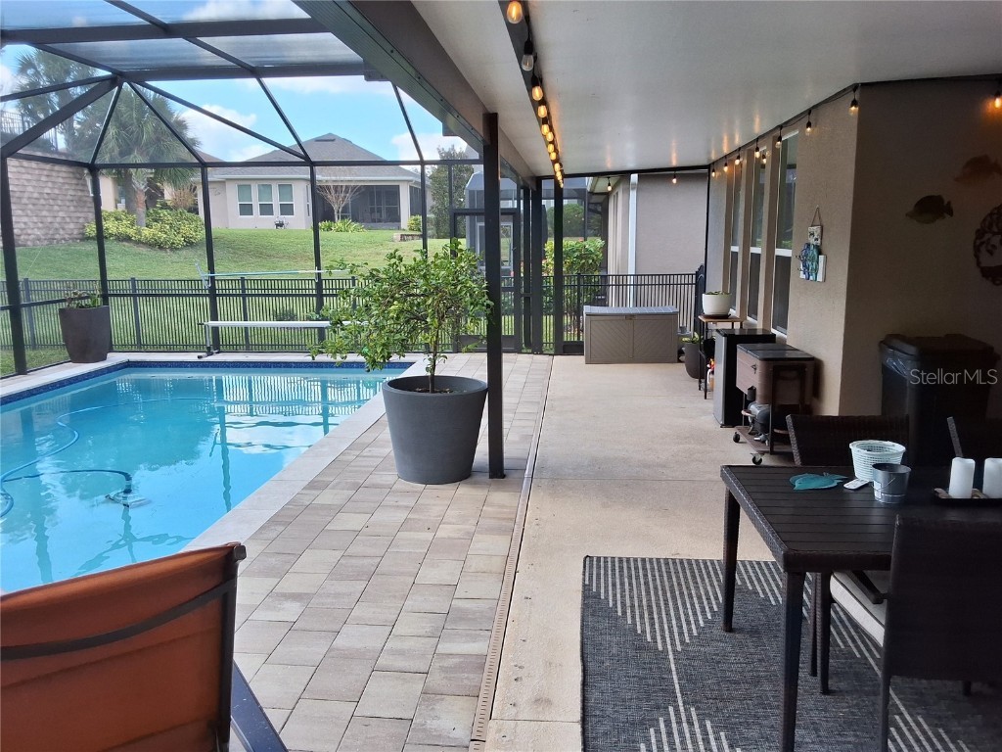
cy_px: 376
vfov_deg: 49.7
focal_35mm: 28
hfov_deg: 63.4
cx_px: 501
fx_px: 810
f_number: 1.9
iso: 32
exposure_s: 1/387
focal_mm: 2.91
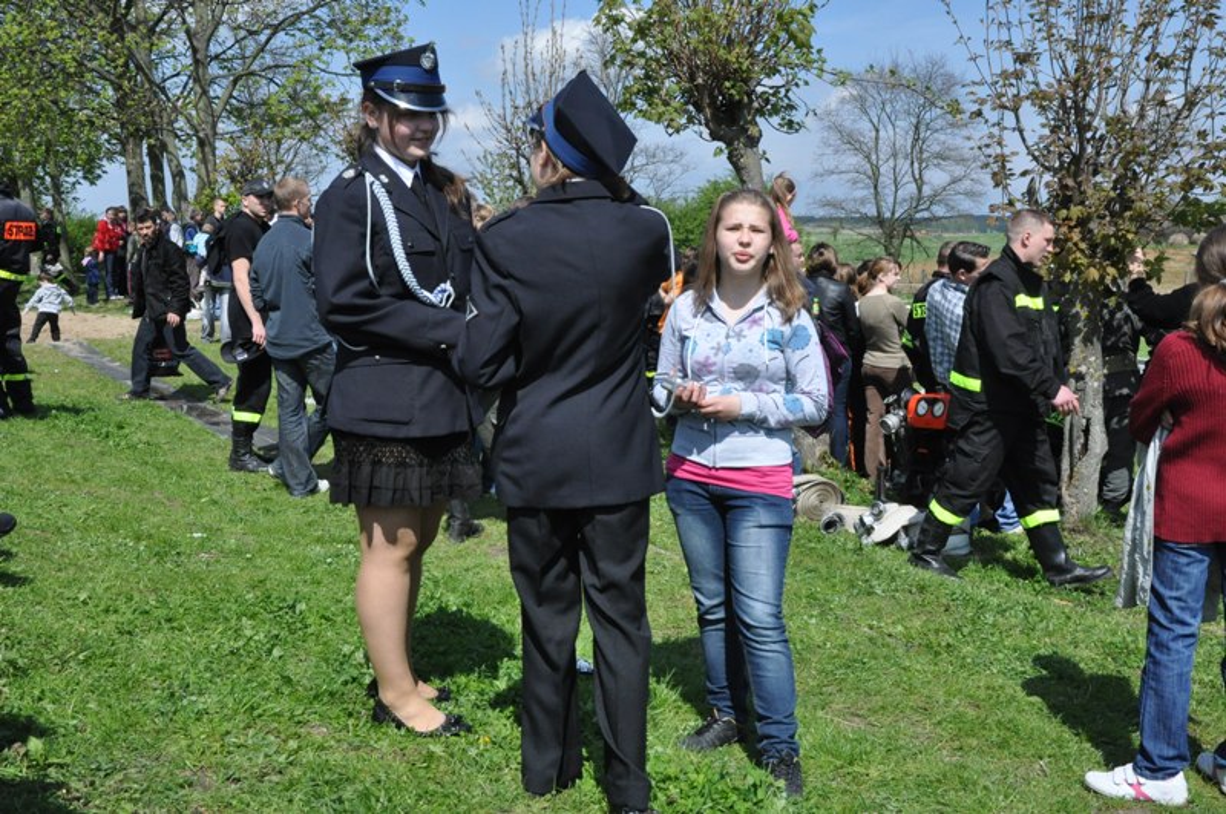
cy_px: 407
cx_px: 613
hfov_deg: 49.6
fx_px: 1326
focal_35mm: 39
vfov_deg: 34.1
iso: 1000
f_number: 14
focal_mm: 26
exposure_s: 1/800
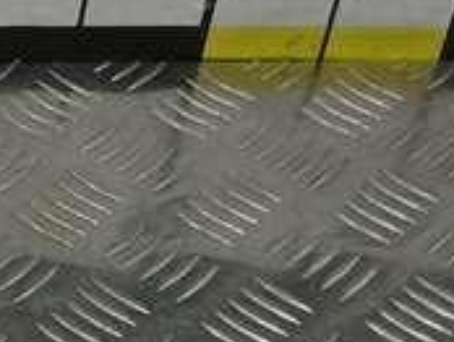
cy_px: 942
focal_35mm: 135
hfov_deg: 13.1
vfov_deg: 9.3
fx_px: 1773
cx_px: -386
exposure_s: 1/100
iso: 152
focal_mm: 4.11
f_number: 1.6
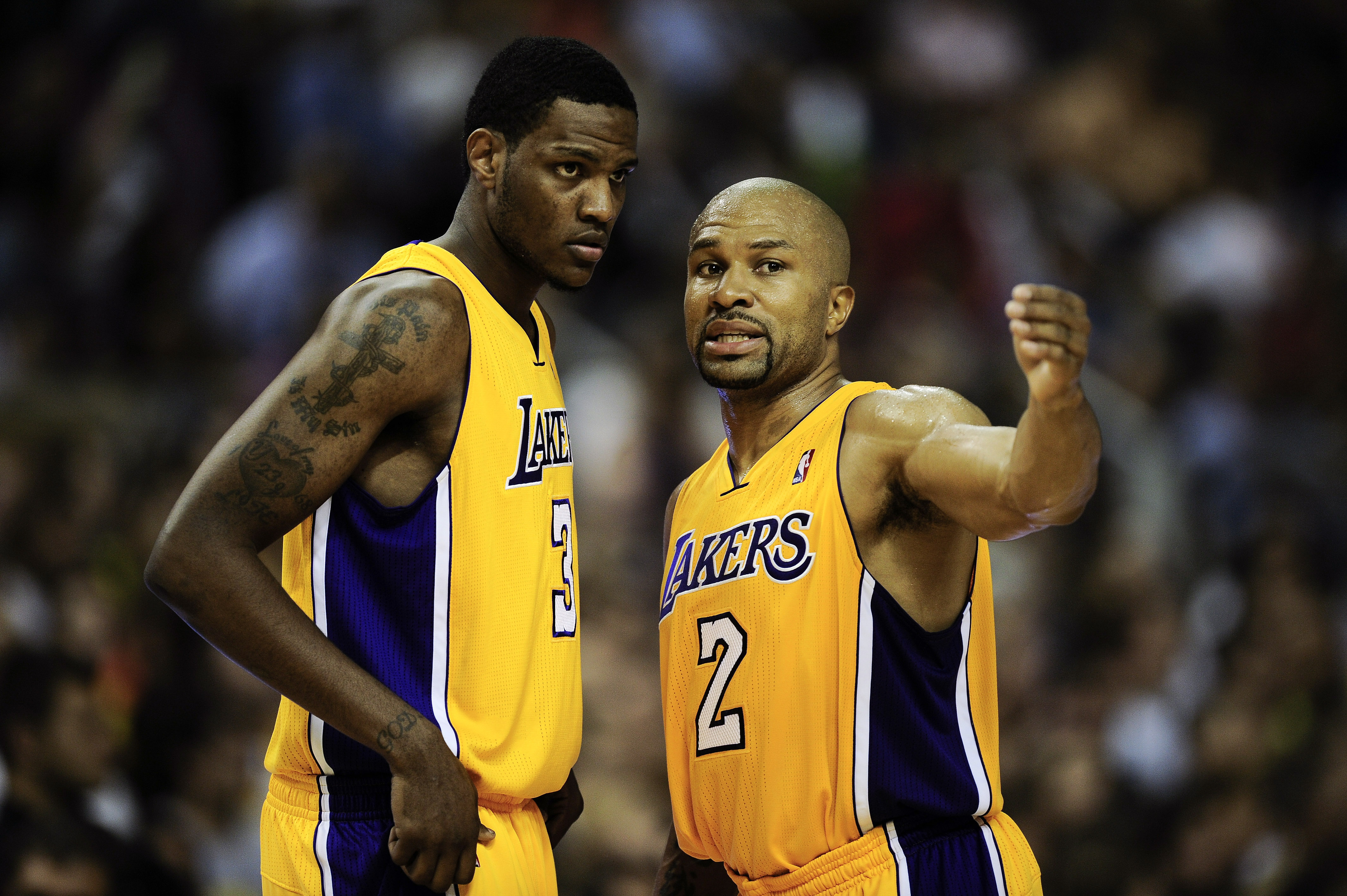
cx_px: 674
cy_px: 448
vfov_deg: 3.4
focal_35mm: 400
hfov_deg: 5.2
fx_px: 14957
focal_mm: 400
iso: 1250
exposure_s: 1/800
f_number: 2.8
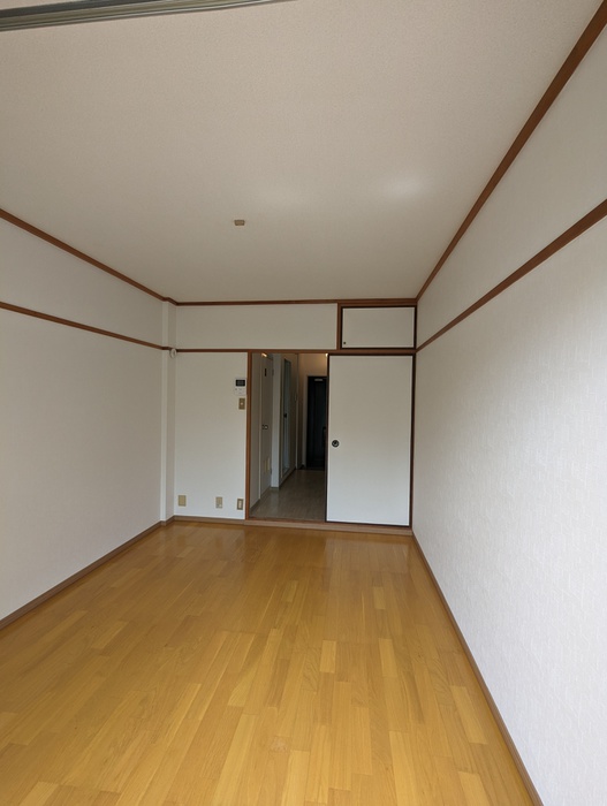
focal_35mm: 16
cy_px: 403
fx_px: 373
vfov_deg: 94.4
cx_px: 304
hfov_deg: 78.2
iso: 61
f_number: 2.2
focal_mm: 2.35
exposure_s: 1/140
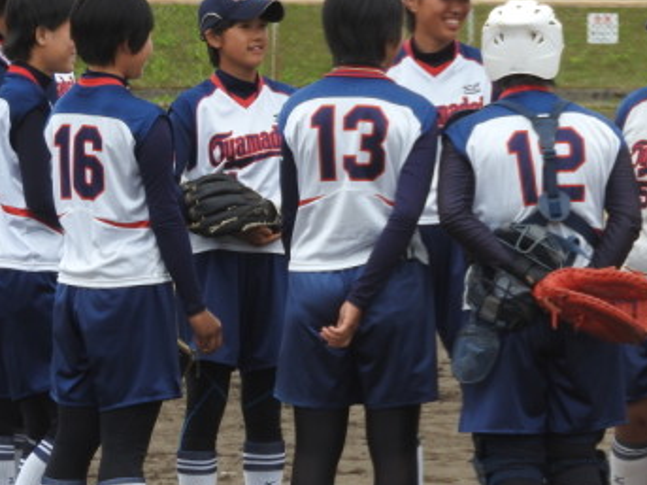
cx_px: 472
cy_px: 253
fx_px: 7193
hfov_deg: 5.1
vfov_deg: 3.9
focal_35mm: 385
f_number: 5.3
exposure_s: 1/200
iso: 100
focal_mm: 39.4
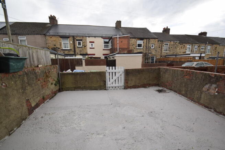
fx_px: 94
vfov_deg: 77.4
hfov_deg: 100.4
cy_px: 75
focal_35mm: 15
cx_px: 112
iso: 100
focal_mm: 10
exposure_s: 1/200
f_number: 8
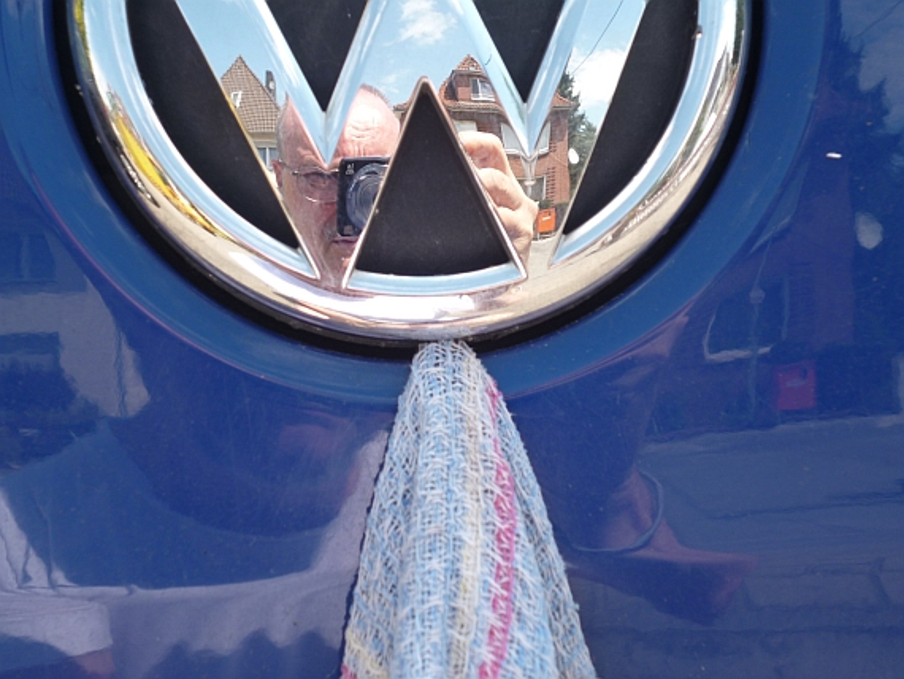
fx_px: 1463
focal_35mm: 56
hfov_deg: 34.3
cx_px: 452
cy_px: 340
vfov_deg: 26.1
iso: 100
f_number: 4.4
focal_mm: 10
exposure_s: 1/200
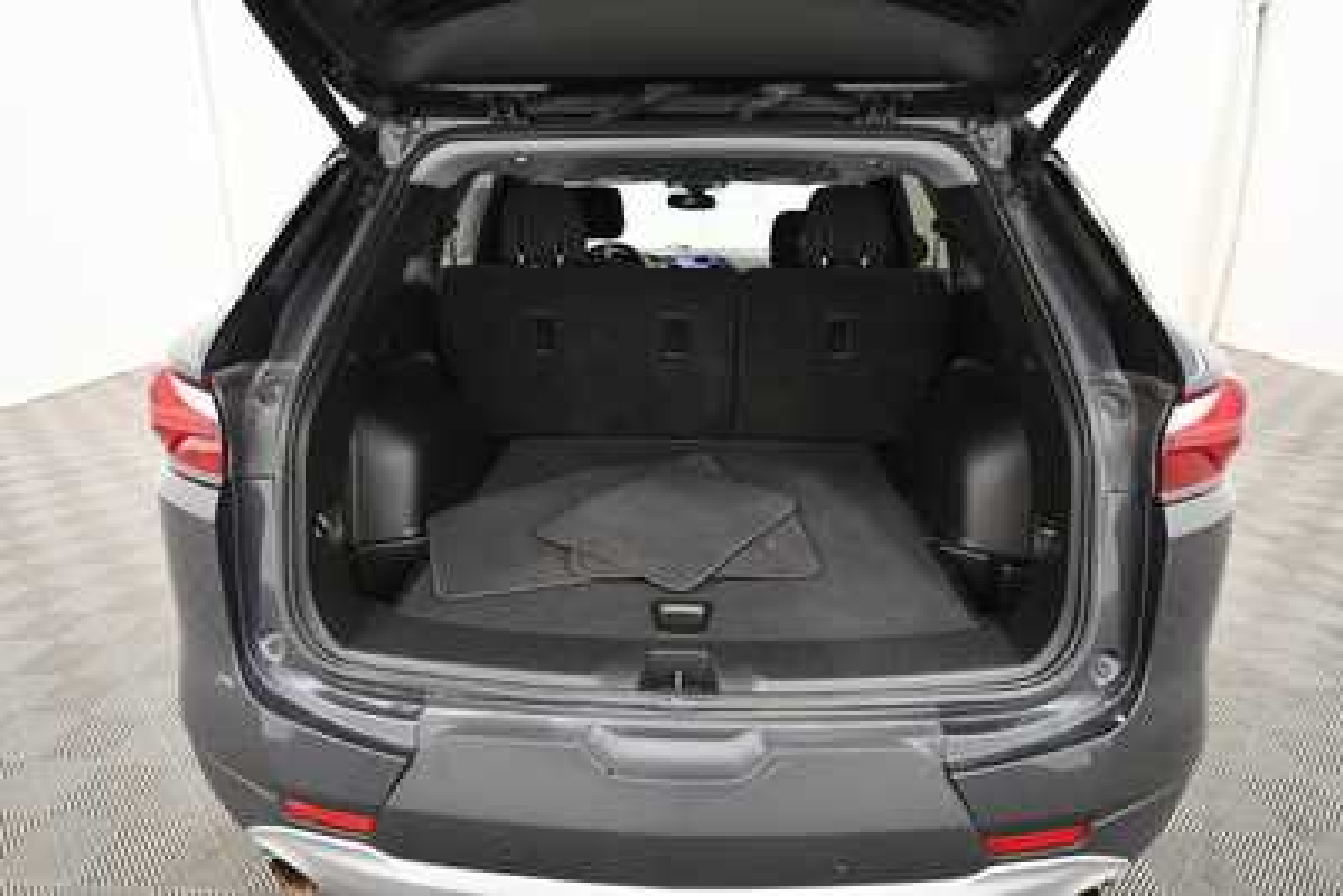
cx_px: 672
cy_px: 448
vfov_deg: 59.5
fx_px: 784
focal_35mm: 21
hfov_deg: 81.2
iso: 2800
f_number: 5
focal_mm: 14
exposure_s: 1/125
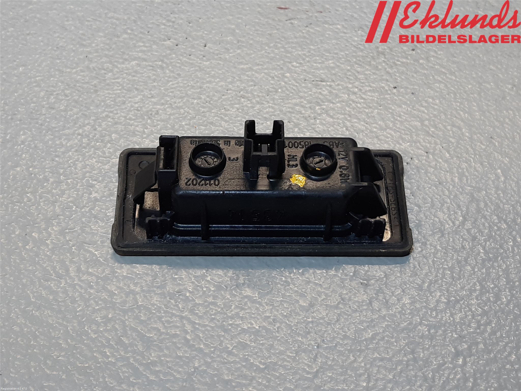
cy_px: 196
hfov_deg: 67.3
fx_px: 391
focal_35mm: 26
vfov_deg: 53.1
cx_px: 260
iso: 40
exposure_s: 1/50
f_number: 1.7
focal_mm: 3.93
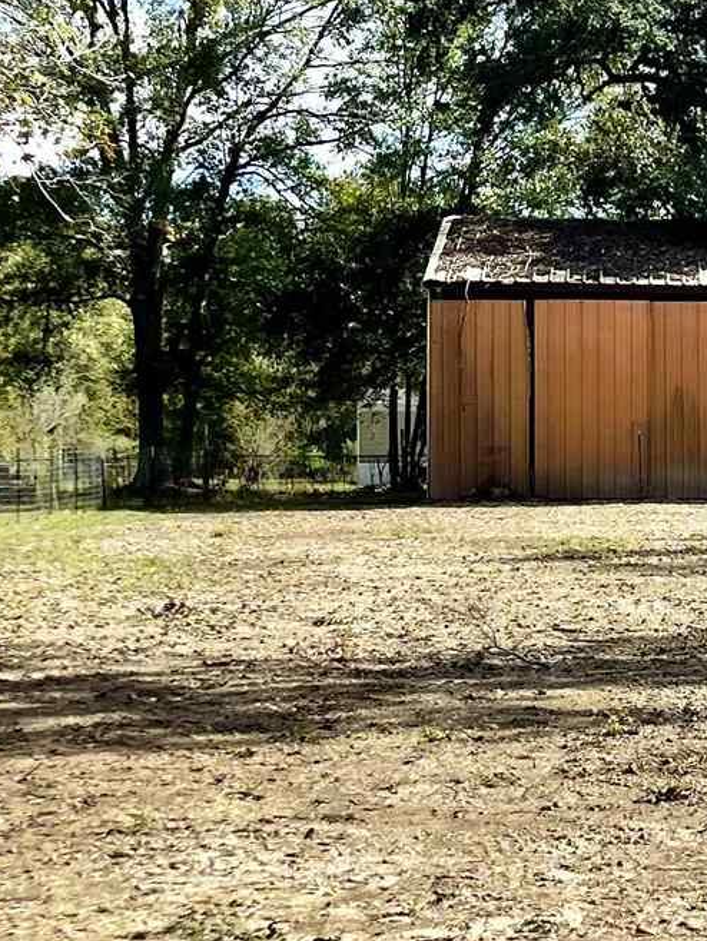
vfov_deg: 21.5
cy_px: 463
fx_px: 2477
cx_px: 856
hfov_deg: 15.6
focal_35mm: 91
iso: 50
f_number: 1.6
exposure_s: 1/3623
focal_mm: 5.1
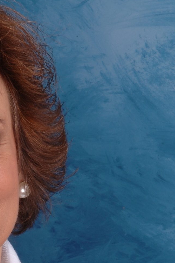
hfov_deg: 4.5
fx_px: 2223
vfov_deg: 6.7
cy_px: 266
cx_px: -60
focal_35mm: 305
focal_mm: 70
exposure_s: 1/200
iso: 160
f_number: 22
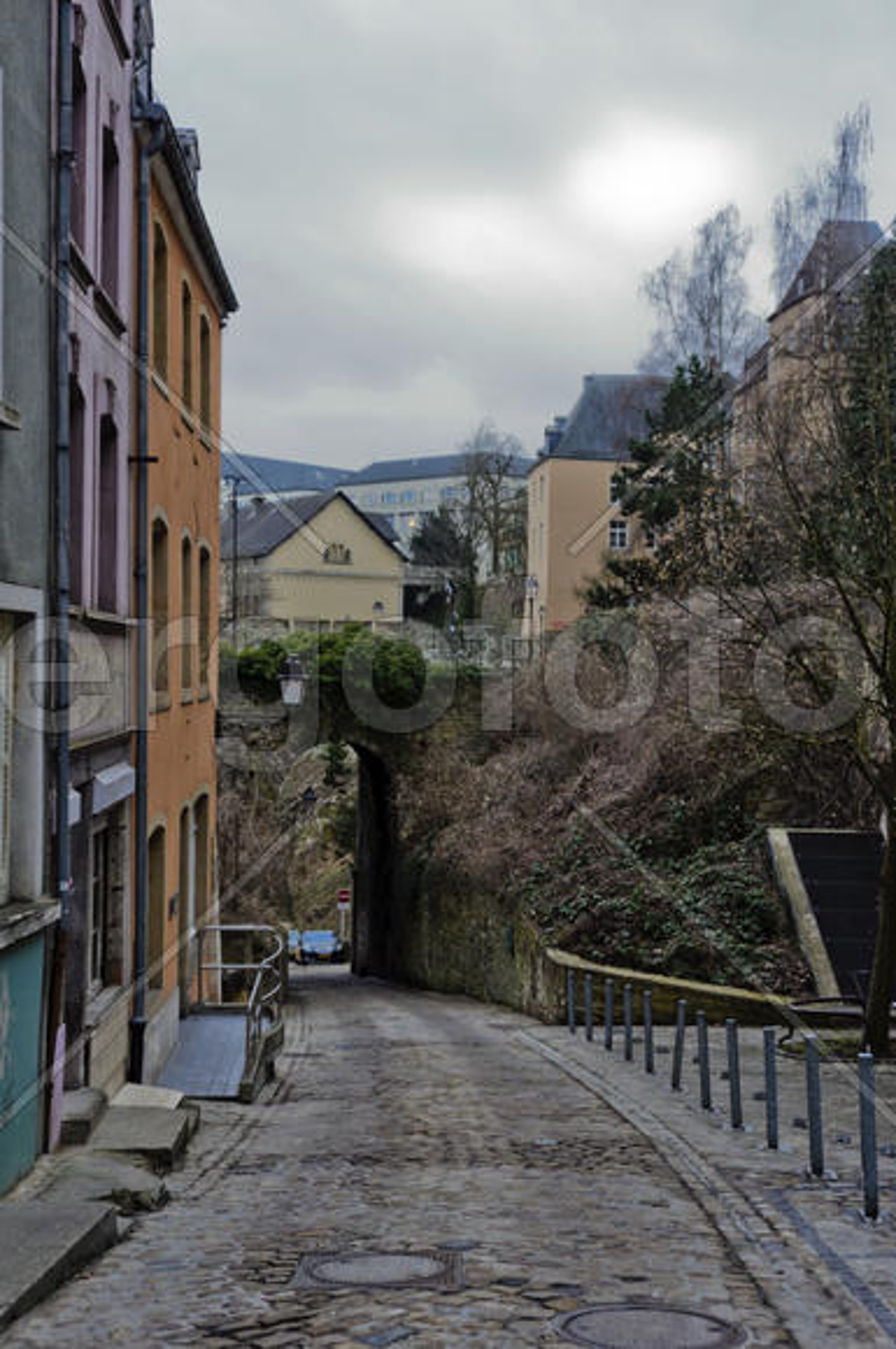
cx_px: 448
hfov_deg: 31.8
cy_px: 674
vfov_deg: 46.5
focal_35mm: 42
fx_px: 1573
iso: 500
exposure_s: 1/60
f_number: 4
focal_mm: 28
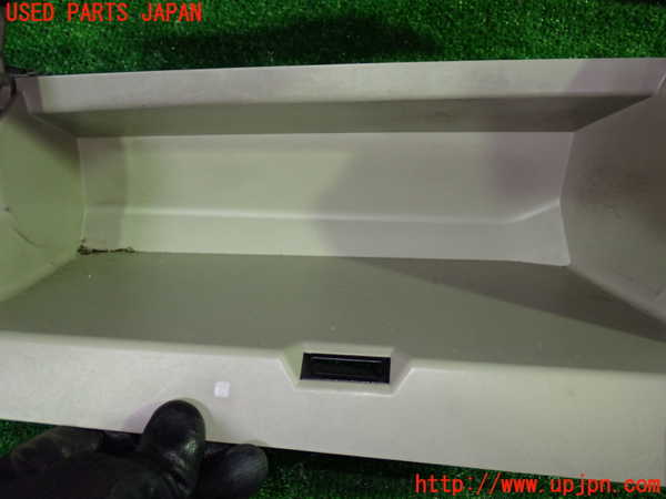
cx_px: 333
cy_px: 250
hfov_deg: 45.8
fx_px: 789
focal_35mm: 41
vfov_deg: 35.1
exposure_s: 1/40
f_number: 2.8
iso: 400
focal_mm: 7.31
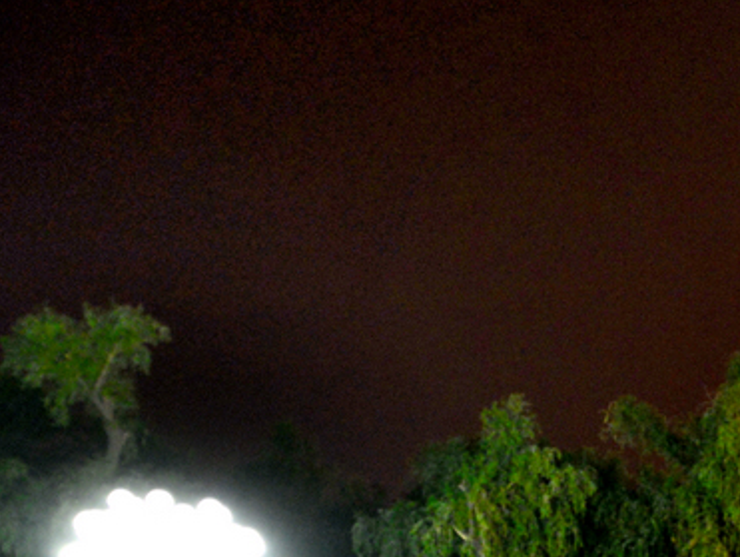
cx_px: 1556
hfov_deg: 18.1
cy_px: 793
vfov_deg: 21.8
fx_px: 1241
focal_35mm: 58
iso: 800
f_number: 2.8
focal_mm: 14
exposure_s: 1/15
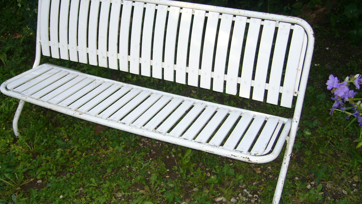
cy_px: 101
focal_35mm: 39
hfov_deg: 51.6
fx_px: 374
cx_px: 178
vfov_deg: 30.4
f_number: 2.8
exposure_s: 1/200
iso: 80
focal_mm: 5.8
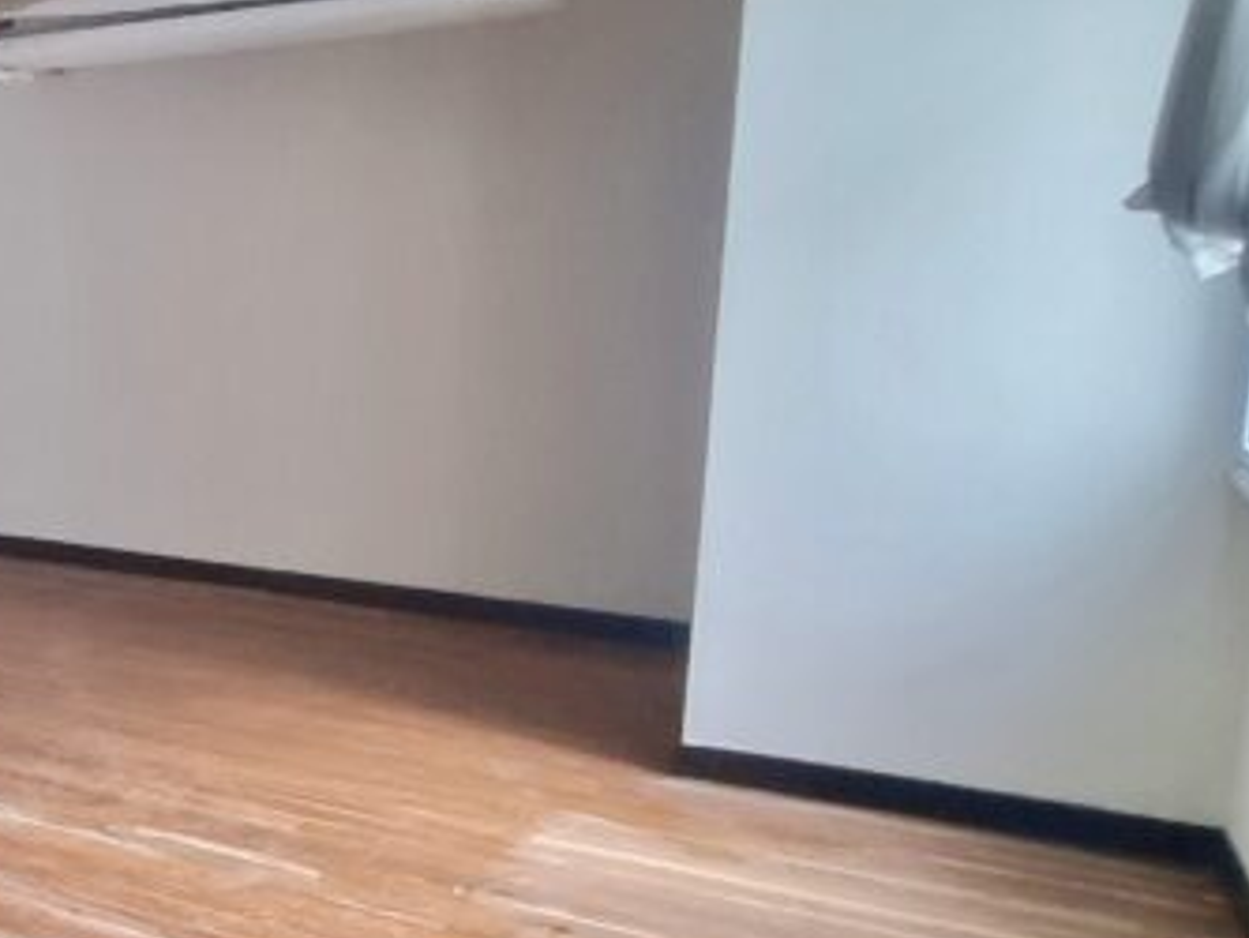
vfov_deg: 36.0
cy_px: 454
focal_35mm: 40
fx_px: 1444
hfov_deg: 38.8
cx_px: -116
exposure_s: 1/50
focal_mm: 1.74
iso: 320
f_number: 2.2
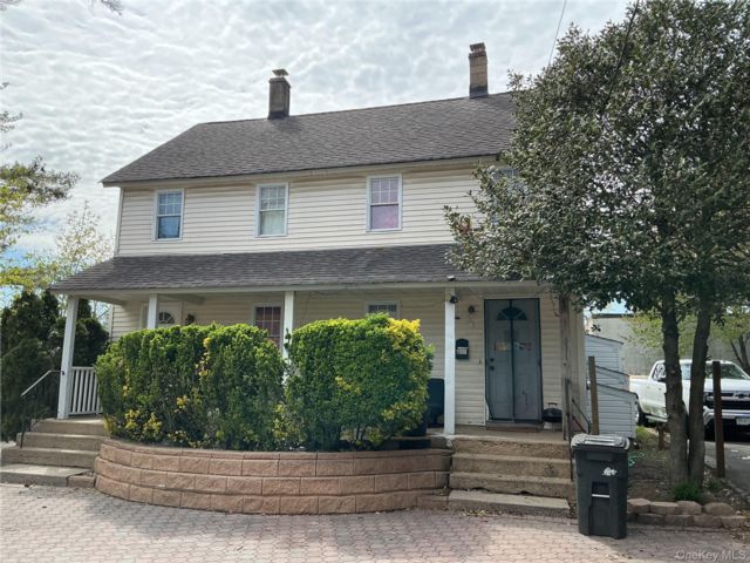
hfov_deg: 61.7
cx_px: 375
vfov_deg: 48.2
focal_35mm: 29
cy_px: 282
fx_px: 628
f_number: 1.8
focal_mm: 3
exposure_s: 1/1055
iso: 25
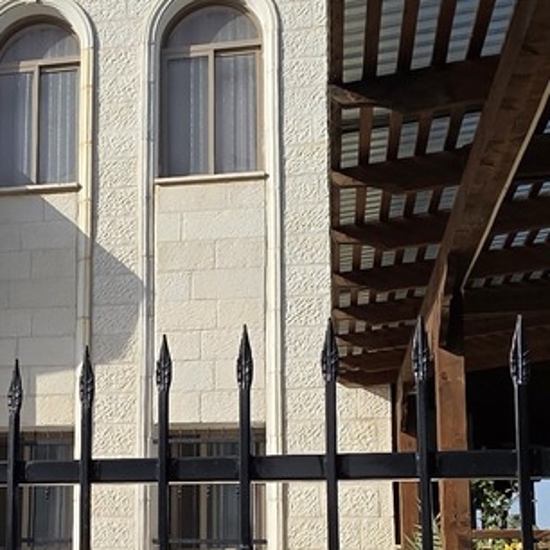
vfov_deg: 31.0
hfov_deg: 30.8
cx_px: 108
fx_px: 971
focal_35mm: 54
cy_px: 421
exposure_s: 1/2346
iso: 40
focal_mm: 2.2
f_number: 1.9
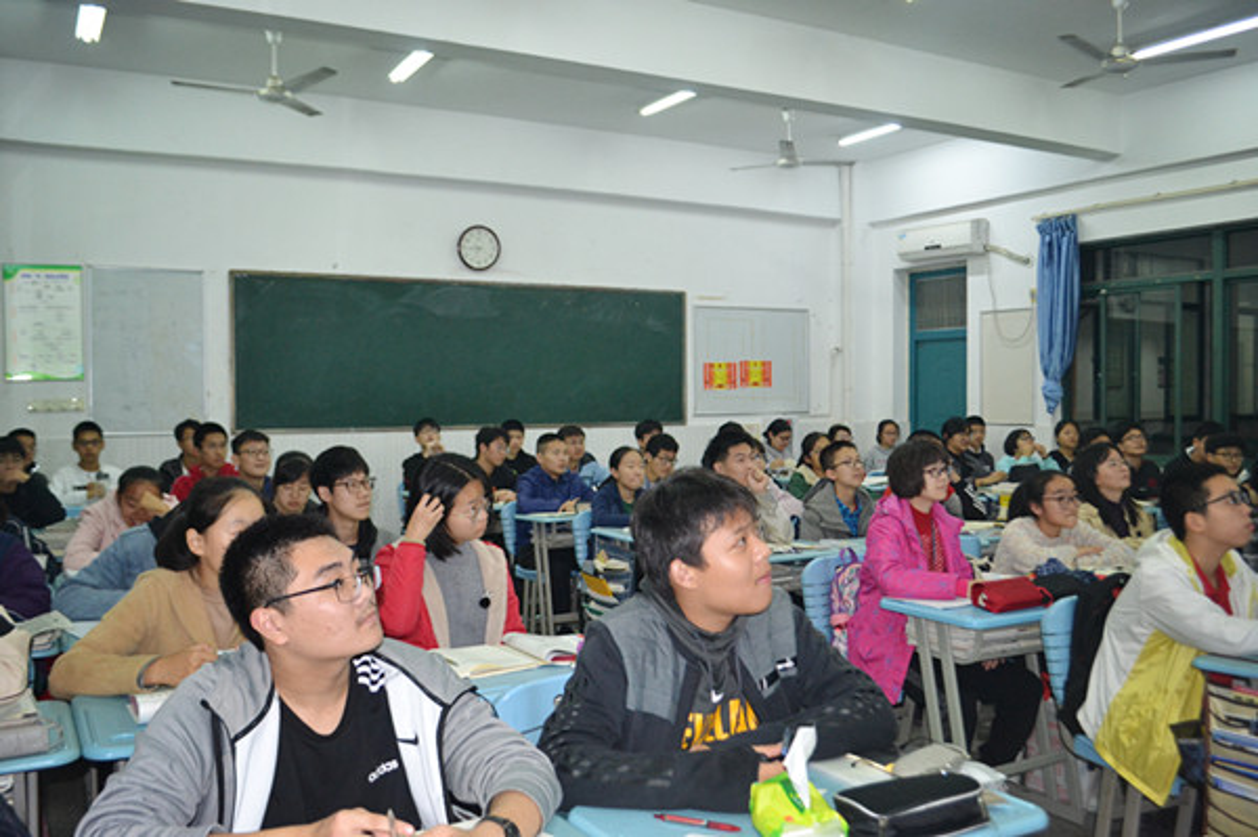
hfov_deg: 62.0
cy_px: 418
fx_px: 1047
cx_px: 629
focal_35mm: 30
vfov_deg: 43.5
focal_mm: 20
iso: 1250
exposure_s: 1/60
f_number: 3.8
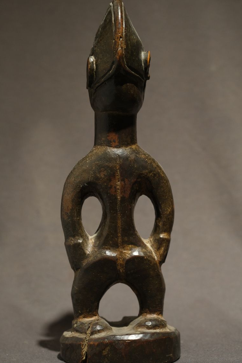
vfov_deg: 20.4
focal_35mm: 100
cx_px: 117
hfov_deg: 13.7
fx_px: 1009
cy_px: 181
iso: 800
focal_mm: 60
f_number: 4
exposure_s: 1/60
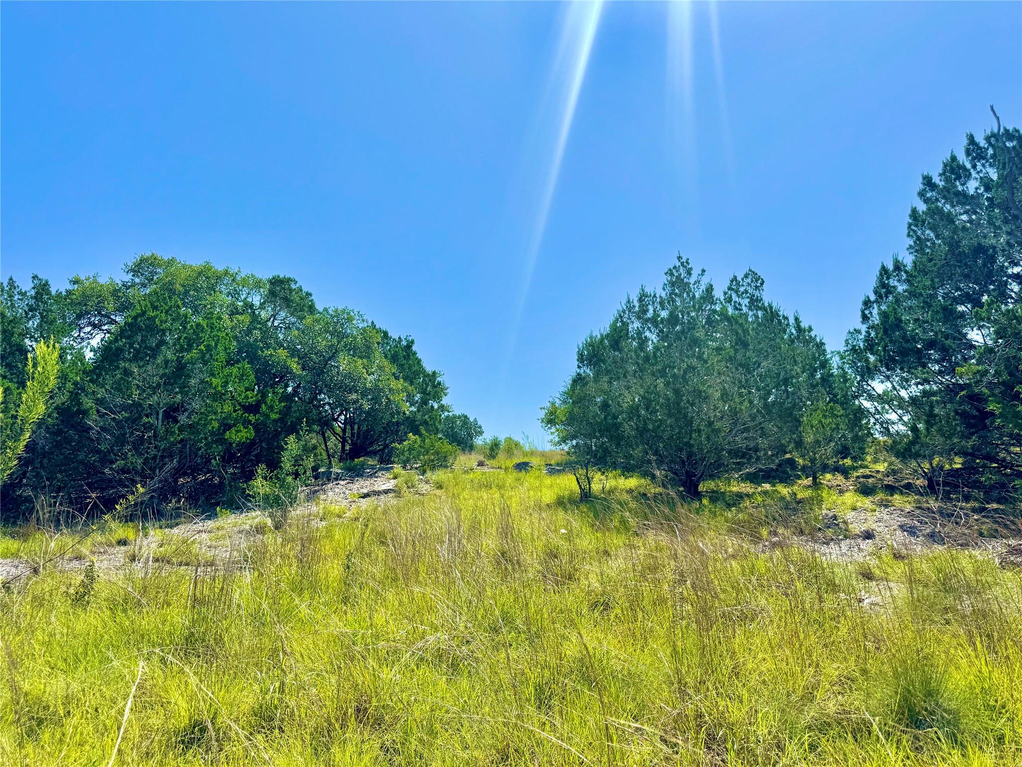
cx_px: 511
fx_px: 709
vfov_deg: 56.8
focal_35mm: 24
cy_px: 384
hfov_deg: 71.6
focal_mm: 6.76
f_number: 1.78
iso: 80
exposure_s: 1/7937
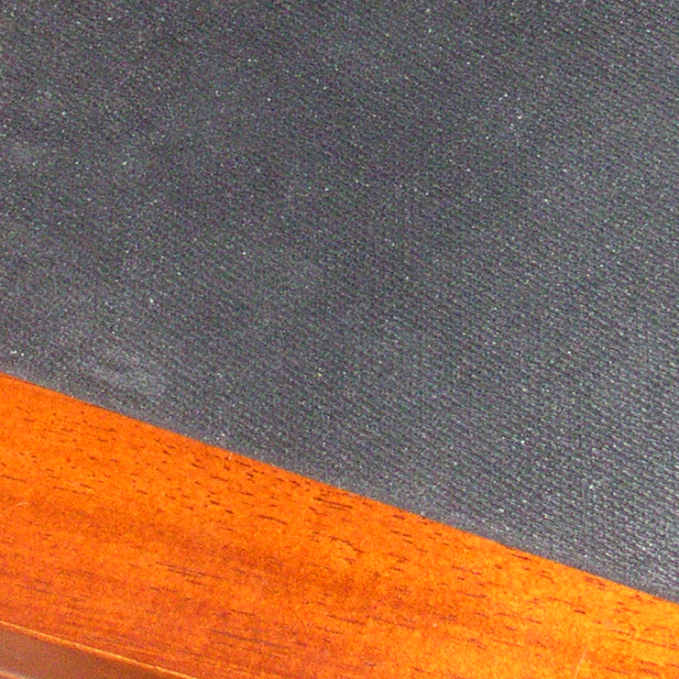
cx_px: 495
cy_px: 137
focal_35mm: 132
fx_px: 2929
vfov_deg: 13.2
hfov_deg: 13.2
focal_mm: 8.2
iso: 400
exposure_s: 1/60
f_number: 5.4
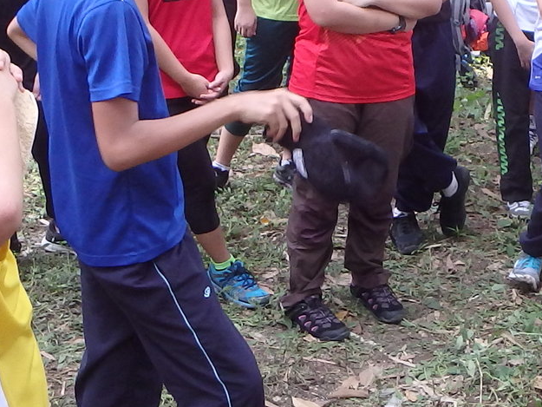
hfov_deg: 22.1
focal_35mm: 84
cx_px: 583
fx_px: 1315
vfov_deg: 17.4
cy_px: 83
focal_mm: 3.7
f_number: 3.5
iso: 200
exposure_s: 1/50
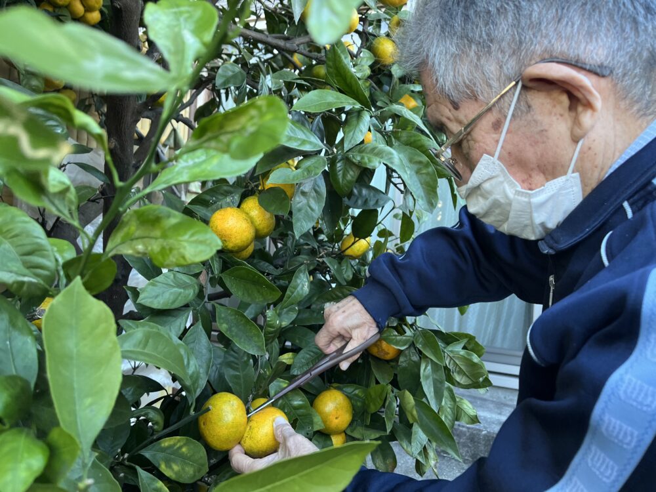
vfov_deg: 53.1
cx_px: 328
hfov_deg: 67.3
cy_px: 246
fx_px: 493
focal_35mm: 26
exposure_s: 1/121
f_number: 1.6
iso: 80
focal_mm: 5.1
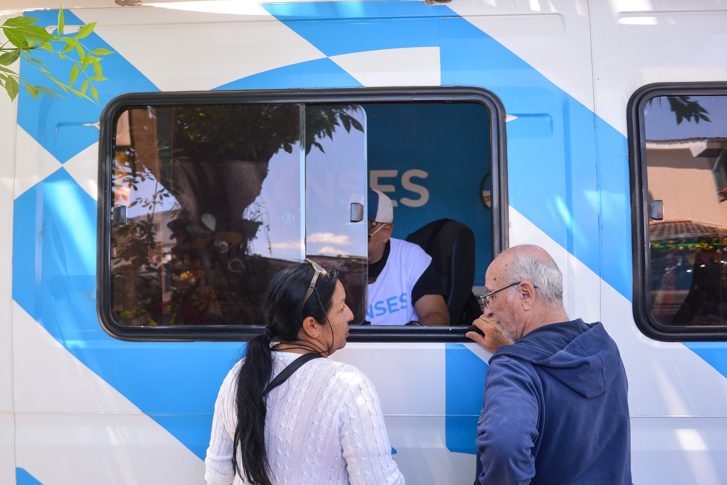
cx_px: 290
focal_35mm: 41
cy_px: 272
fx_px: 828
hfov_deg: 47.1
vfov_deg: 32.6
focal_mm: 32
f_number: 2.8
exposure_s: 1/250
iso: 200
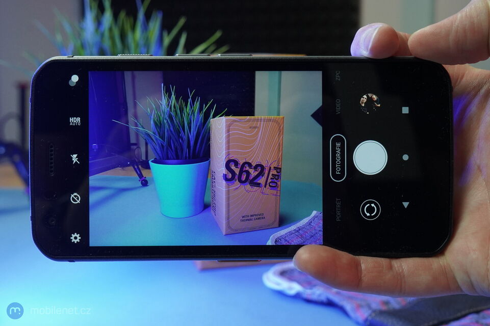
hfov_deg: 58.7
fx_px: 435
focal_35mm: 32
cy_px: 163
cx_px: 245
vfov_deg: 41.1
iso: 2500
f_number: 8
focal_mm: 32
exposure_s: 1/200
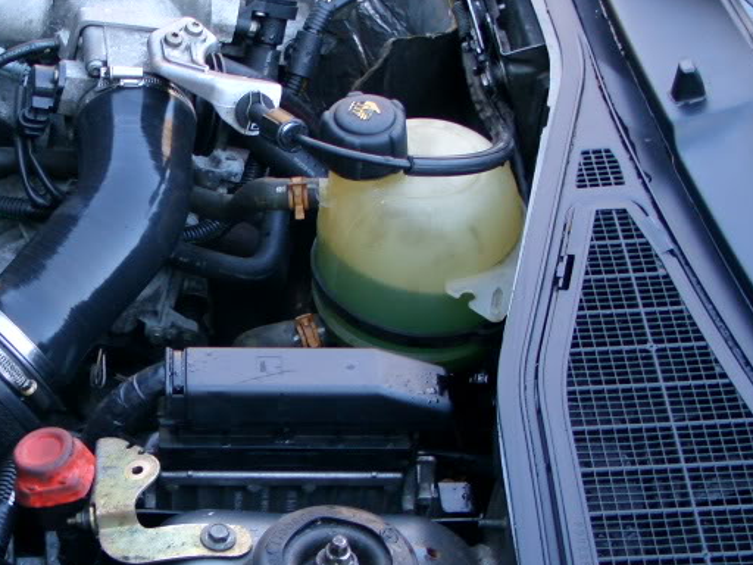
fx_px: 1653
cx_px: 125
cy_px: 360
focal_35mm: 76
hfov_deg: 25.1
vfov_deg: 19.3
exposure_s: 1/26
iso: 50
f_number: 2.8
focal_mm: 7.8
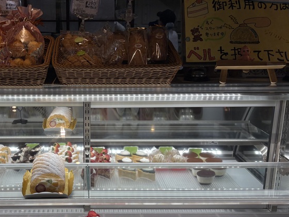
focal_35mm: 47
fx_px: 392
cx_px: 83
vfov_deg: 30.8
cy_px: 127
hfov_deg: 39.6
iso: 50
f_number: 1.6
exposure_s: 1/782
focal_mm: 5.96
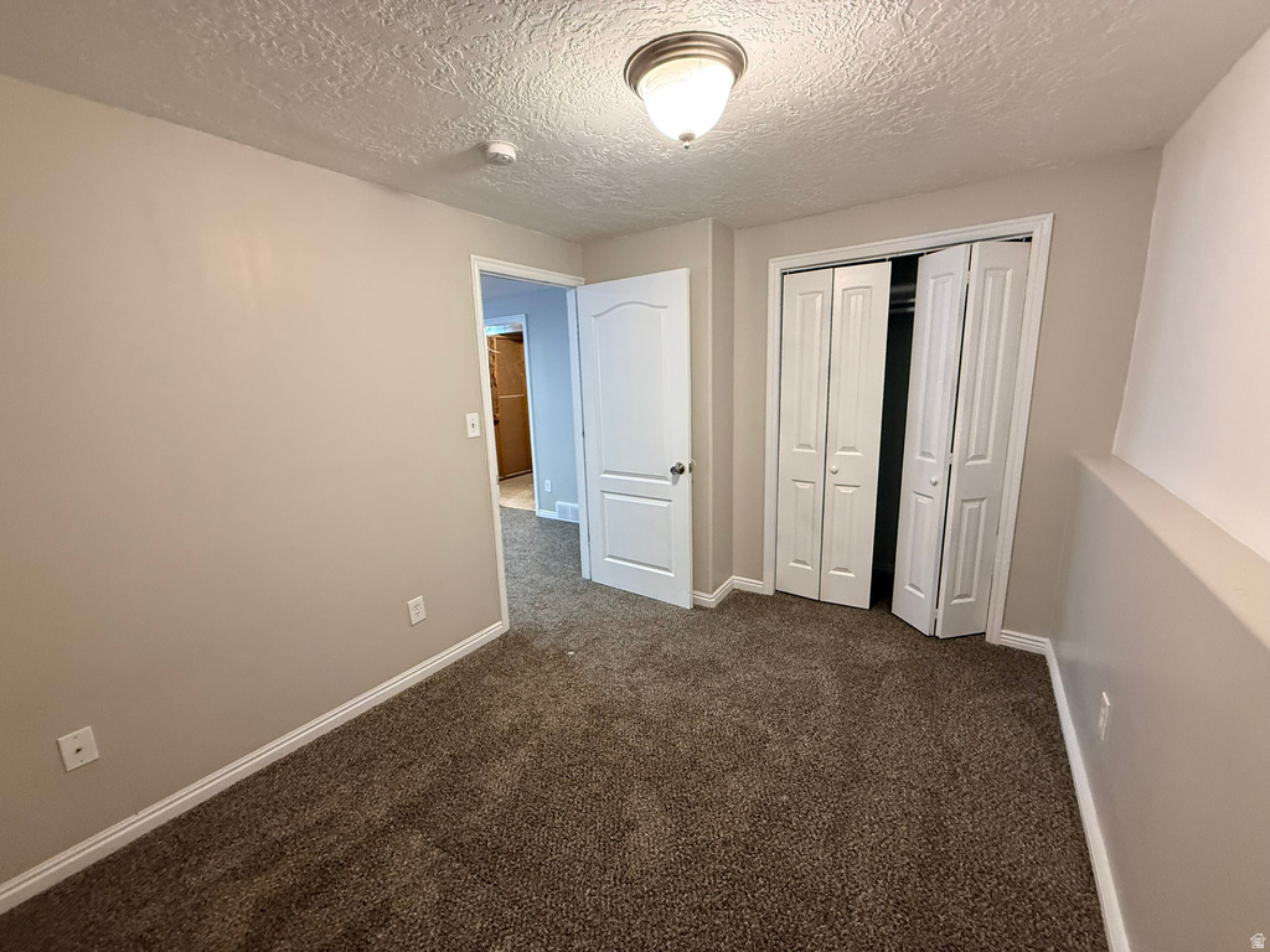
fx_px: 514
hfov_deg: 102.1
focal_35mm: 14
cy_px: 476
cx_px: 635
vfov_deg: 85.7
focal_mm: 2.22
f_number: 2.2
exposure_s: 1/60
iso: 320
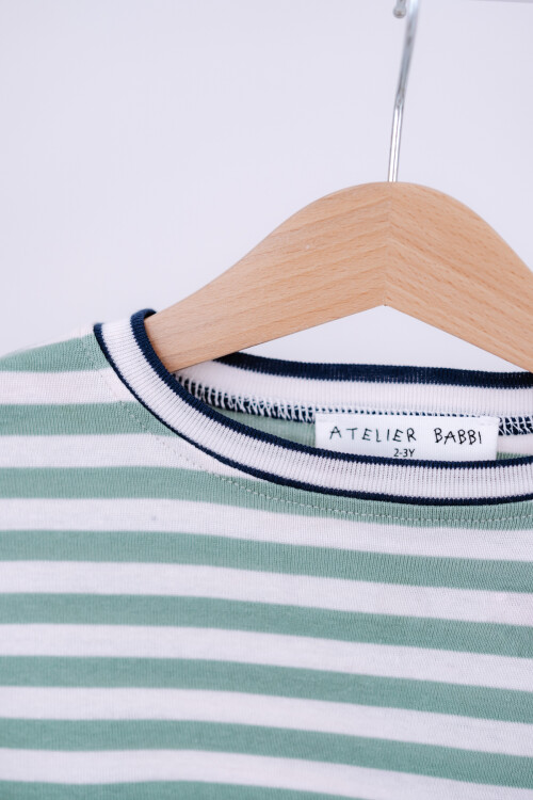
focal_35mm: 50
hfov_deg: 27.0
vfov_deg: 39.6
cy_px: 400
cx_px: 266
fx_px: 1110
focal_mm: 33
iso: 320
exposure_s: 1/125
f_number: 1.8
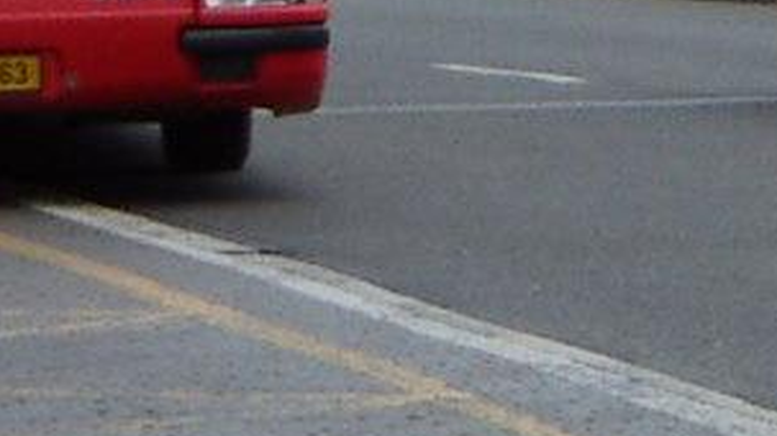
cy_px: -246
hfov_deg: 3.5
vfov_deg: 1.9
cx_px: 1431
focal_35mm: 622
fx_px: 12807
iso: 50
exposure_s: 1/320
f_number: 3.7
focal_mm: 14.1
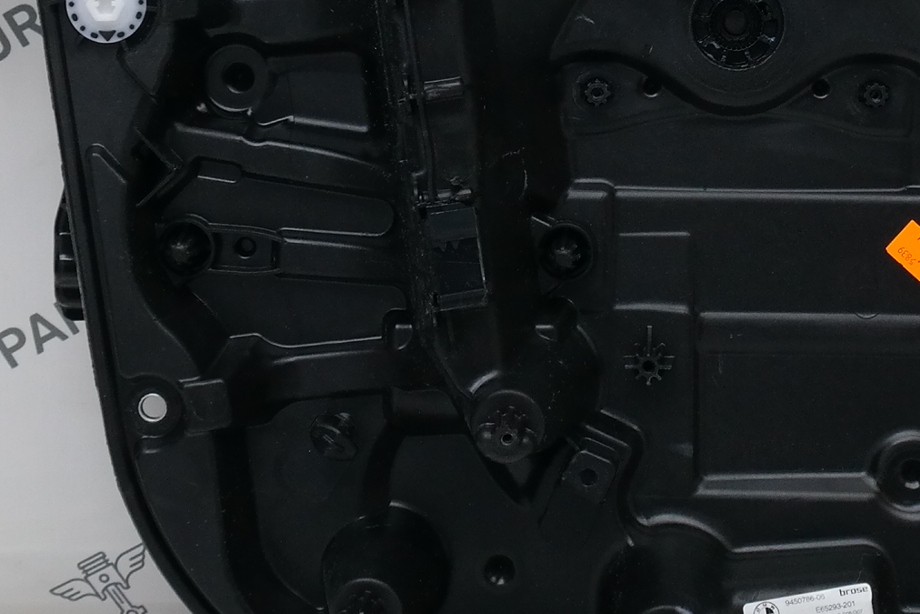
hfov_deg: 12.1
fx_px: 4319
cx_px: 829
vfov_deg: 8.1
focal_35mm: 169
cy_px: 122
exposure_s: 1/50
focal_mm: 29
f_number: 7.1
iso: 400
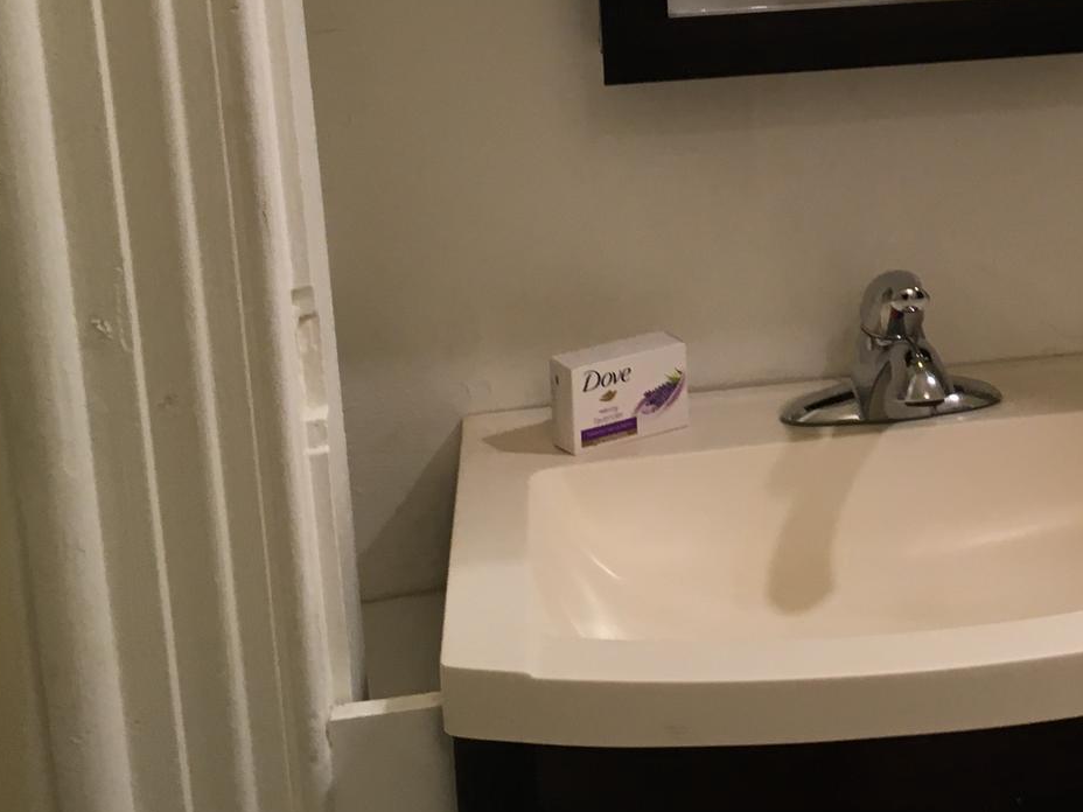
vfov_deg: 22.4
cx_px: 972
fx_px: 2002
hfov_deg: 29.1
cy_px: 100
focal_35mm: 64
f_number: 2.2
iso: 64
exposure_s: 1/30
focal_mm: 4.15
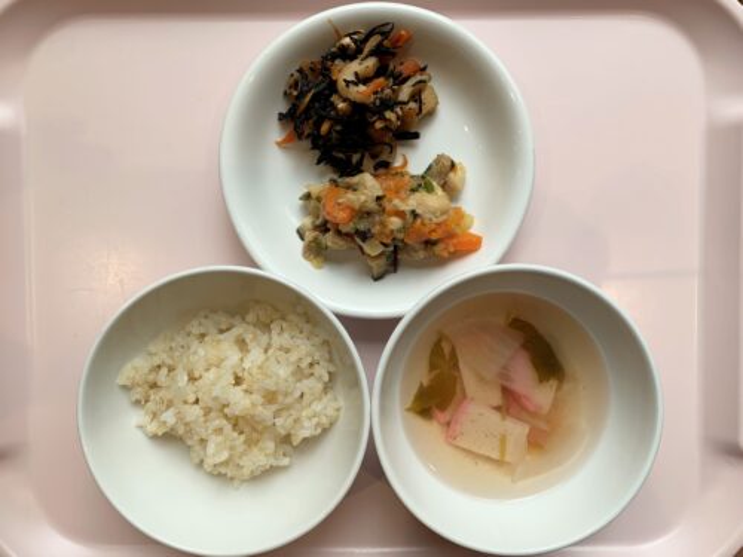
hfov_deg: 67.3
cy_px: 278
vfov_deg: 53.1
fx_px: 558
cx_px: 372
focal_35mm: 26
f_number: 1.8
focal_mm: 4.25
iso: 40
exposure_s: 1/121
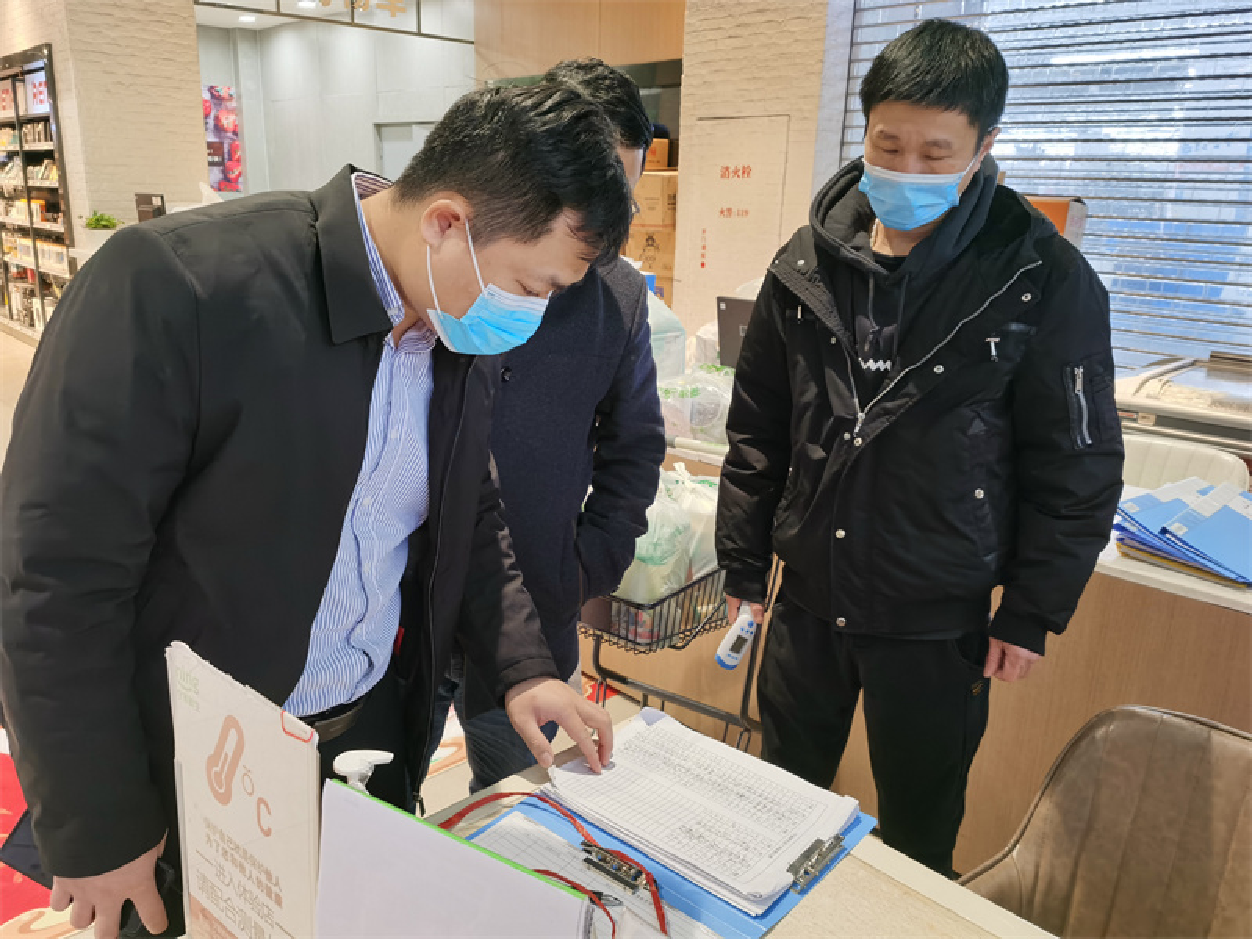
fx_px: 977
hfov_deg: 65.3
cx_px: 626
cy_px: 470
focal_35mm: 27
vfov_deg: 51.4
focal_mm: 5.56
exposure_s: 1/100
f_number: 1.6
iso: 160
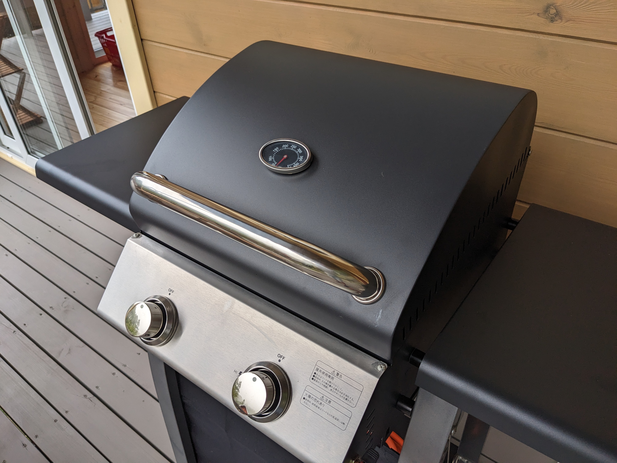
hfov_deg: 65.3
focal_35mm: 27
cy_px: 232
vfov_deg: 51.4
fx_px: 481
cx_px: 308
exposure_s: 1/234
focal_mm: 4.38
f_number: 1.73
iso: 47
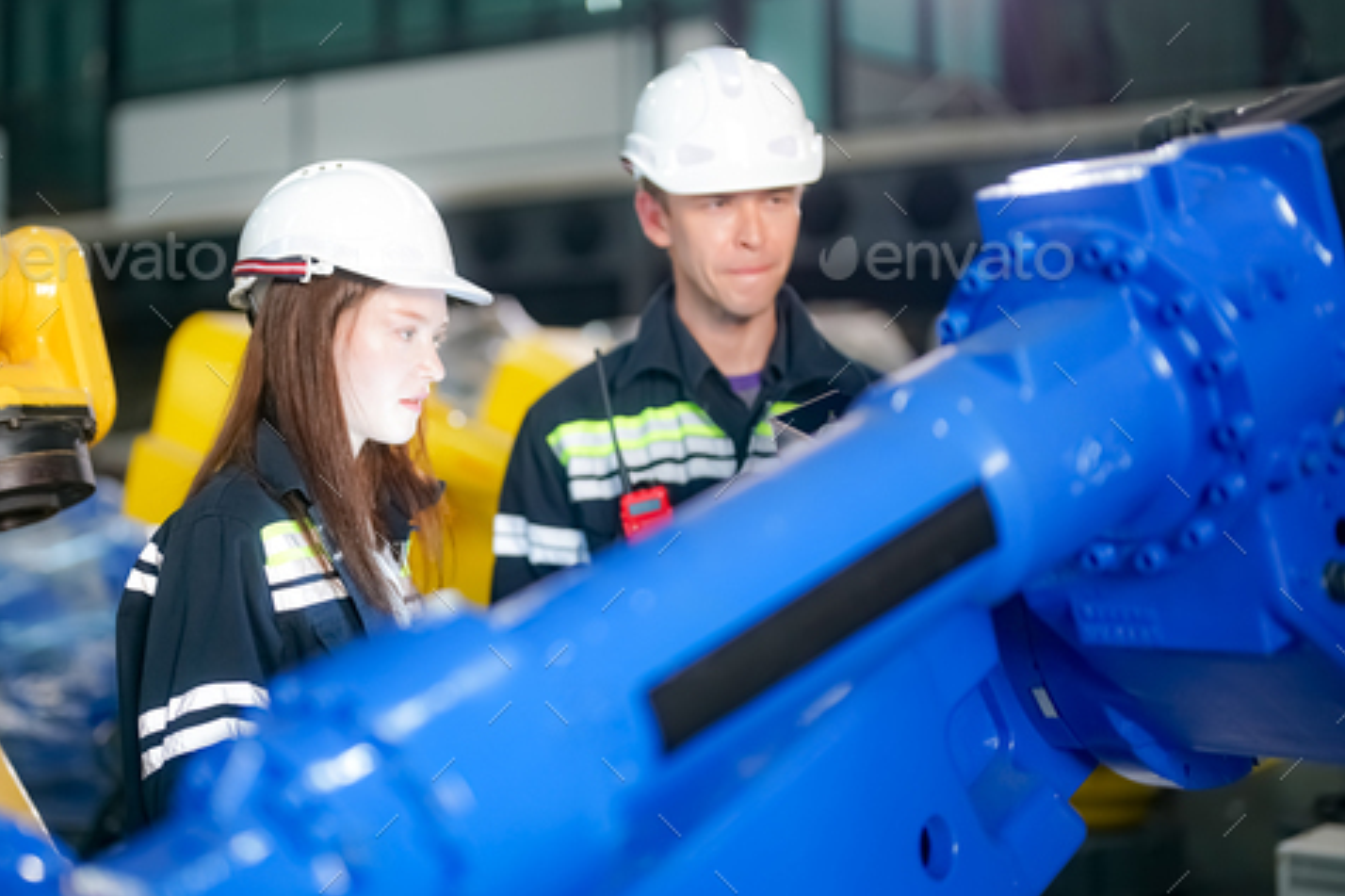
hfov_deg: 32.3
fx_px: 2315
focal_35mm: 62
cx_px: 514
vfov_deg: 21.9
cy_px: 391
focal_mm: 50
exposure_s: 1/320
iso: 200
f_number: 1.2
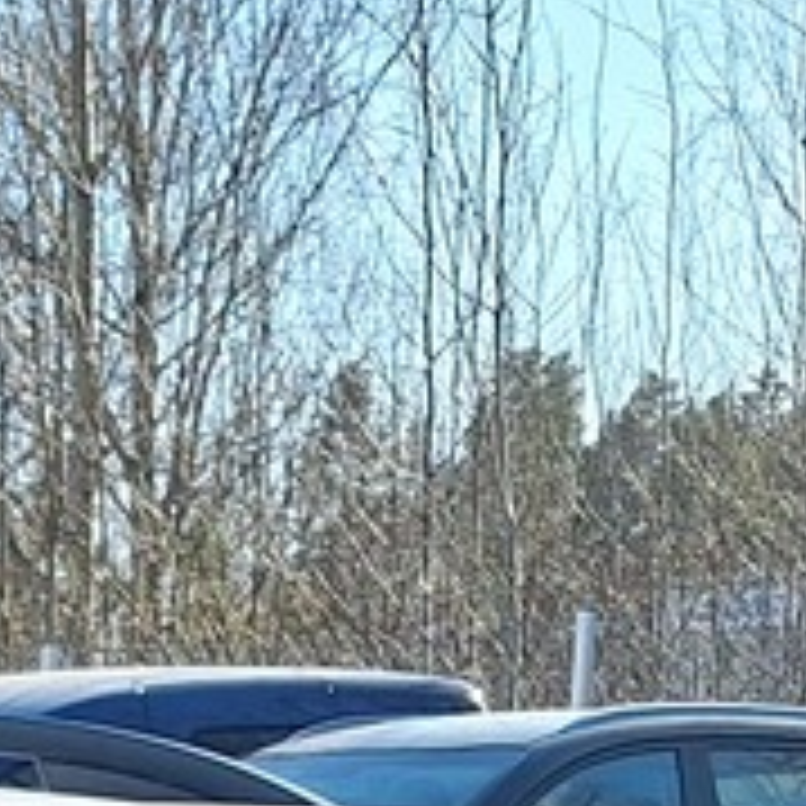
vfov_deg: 9.4
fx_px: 4320
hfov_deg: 10.0
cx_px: -725
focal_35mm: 164
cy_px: 2017
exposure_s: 1/1168
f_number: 1.8
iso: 40
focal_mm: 5.54
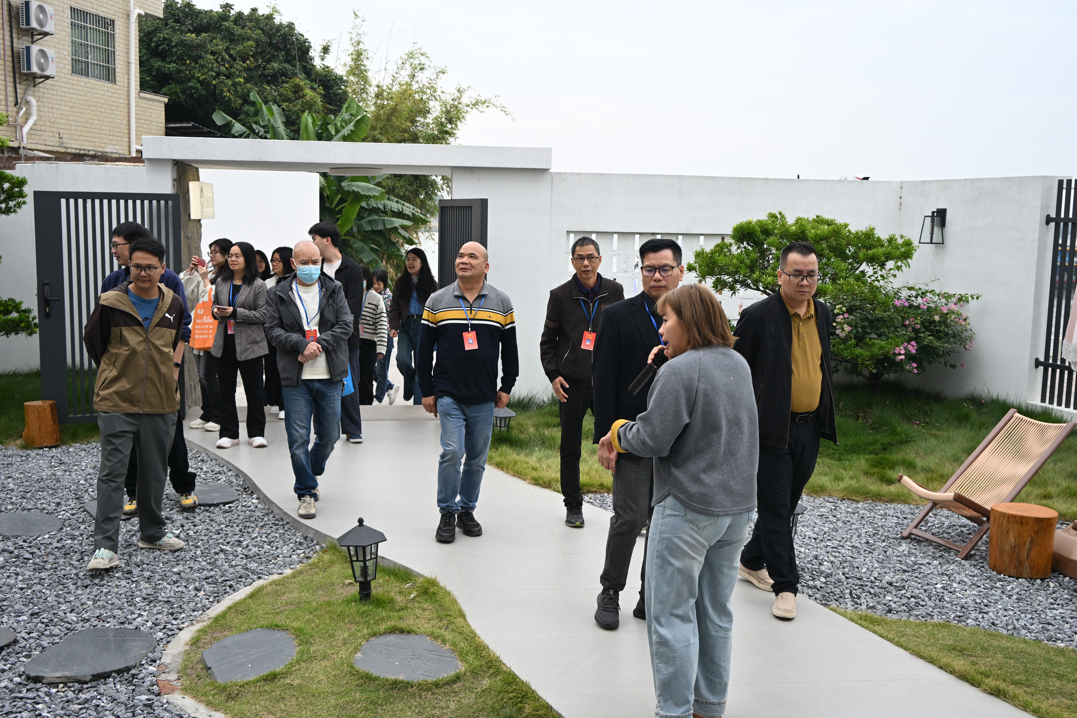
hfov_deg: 51.9
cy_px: 359
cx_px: 538
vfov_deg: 35.9
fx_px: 1107
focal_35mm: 37
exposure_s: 1/400
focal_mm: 37
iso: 320
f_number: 5.3
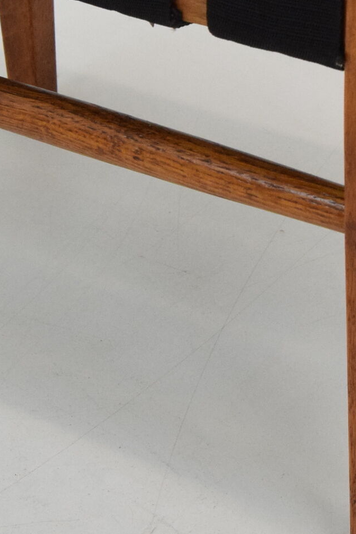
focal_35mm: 109
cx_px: 254
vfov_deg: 18.7
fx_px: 1612
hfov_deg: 12.6
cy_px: 119
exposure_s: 1/250
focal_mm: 23
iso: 1600
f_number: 8
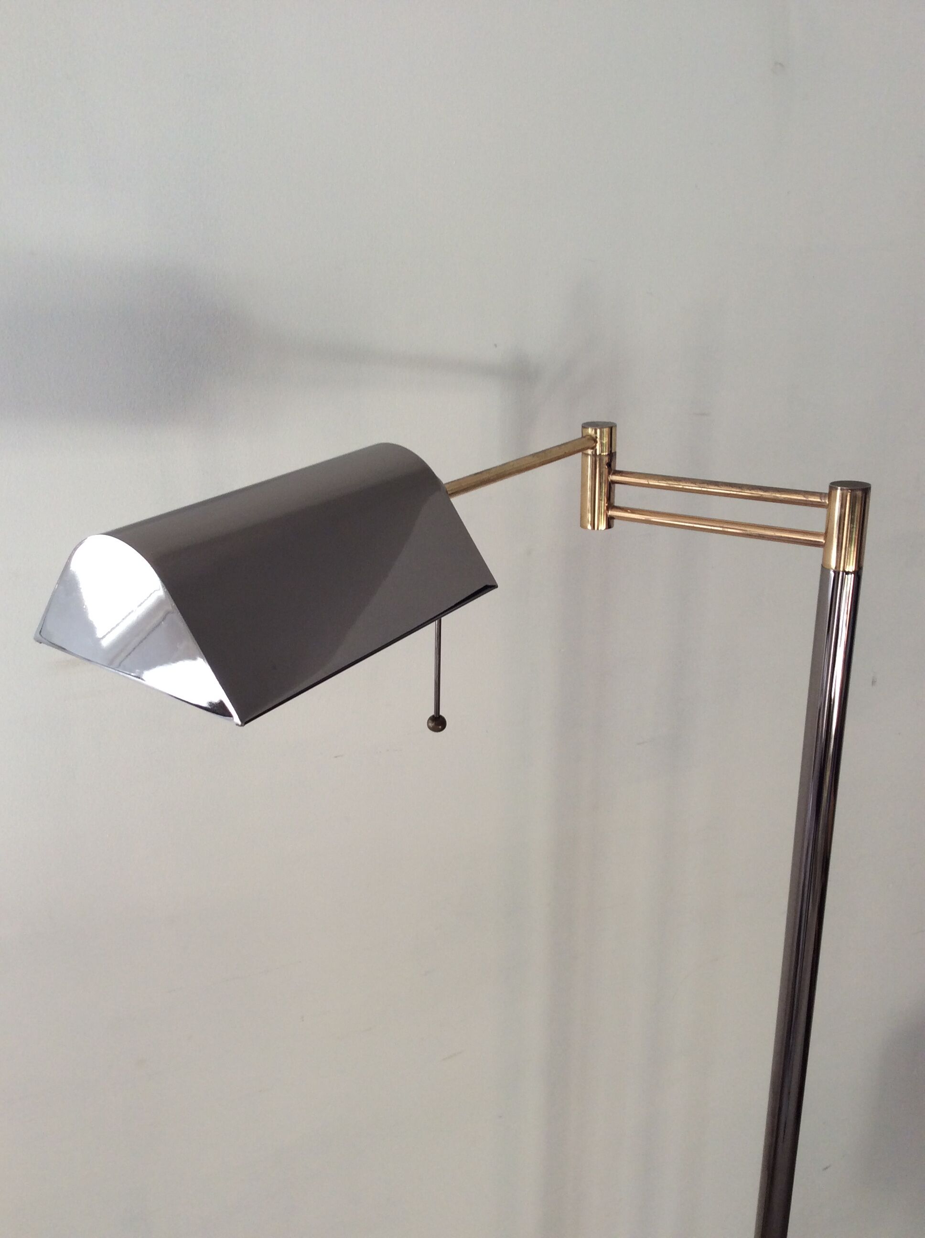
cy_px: 619
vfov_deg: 56.9
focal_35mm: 32
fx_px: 1143
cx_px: 462
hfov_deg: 44.1
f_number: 2.4
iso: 32
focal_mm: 3.3
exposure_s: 1/25
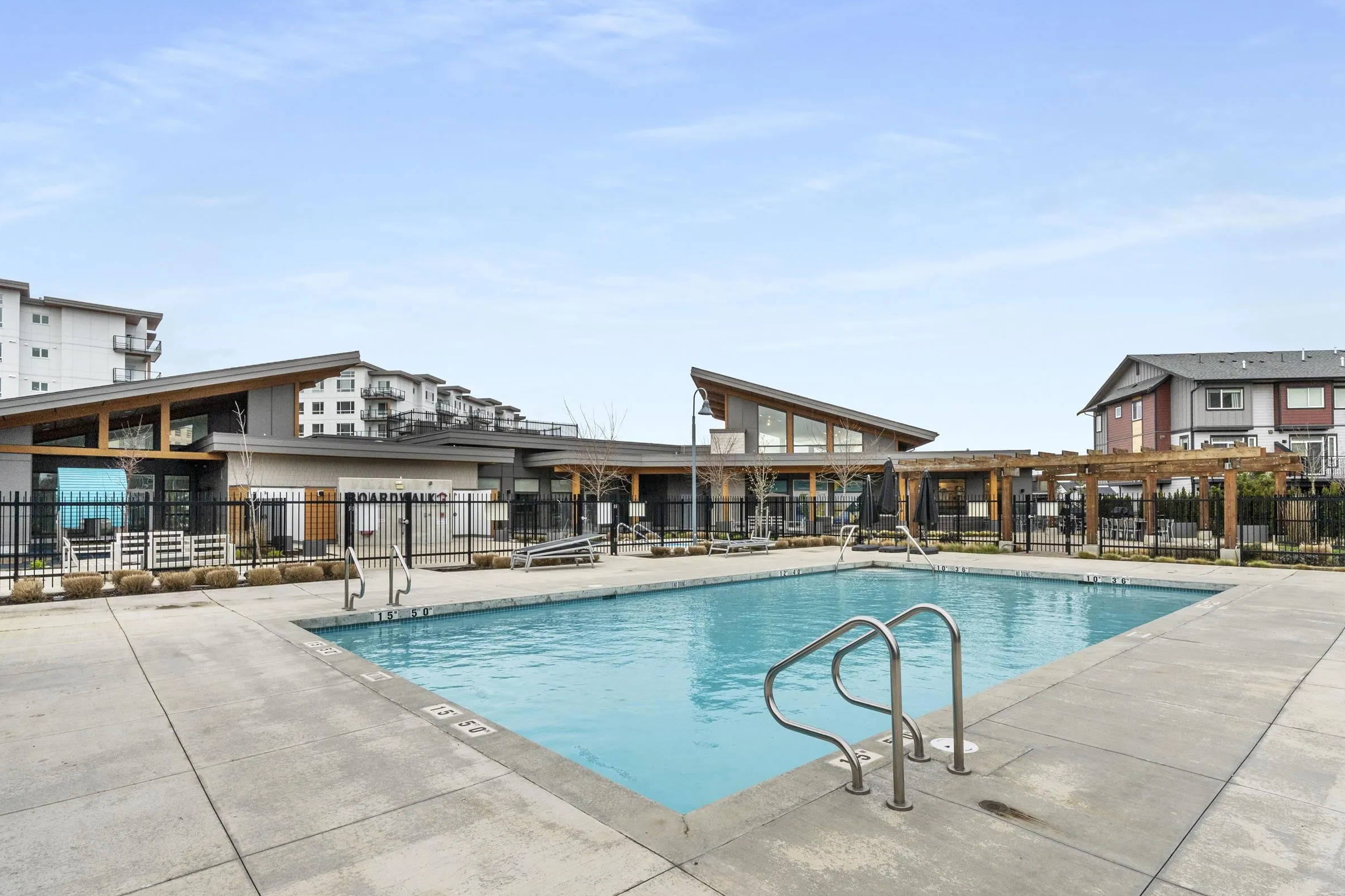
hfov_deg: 90.0
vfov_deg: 67.2
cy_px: 493
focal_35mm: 18
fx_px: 672
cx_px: 691
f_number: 16
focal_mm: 14
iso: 320
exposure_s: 1/320
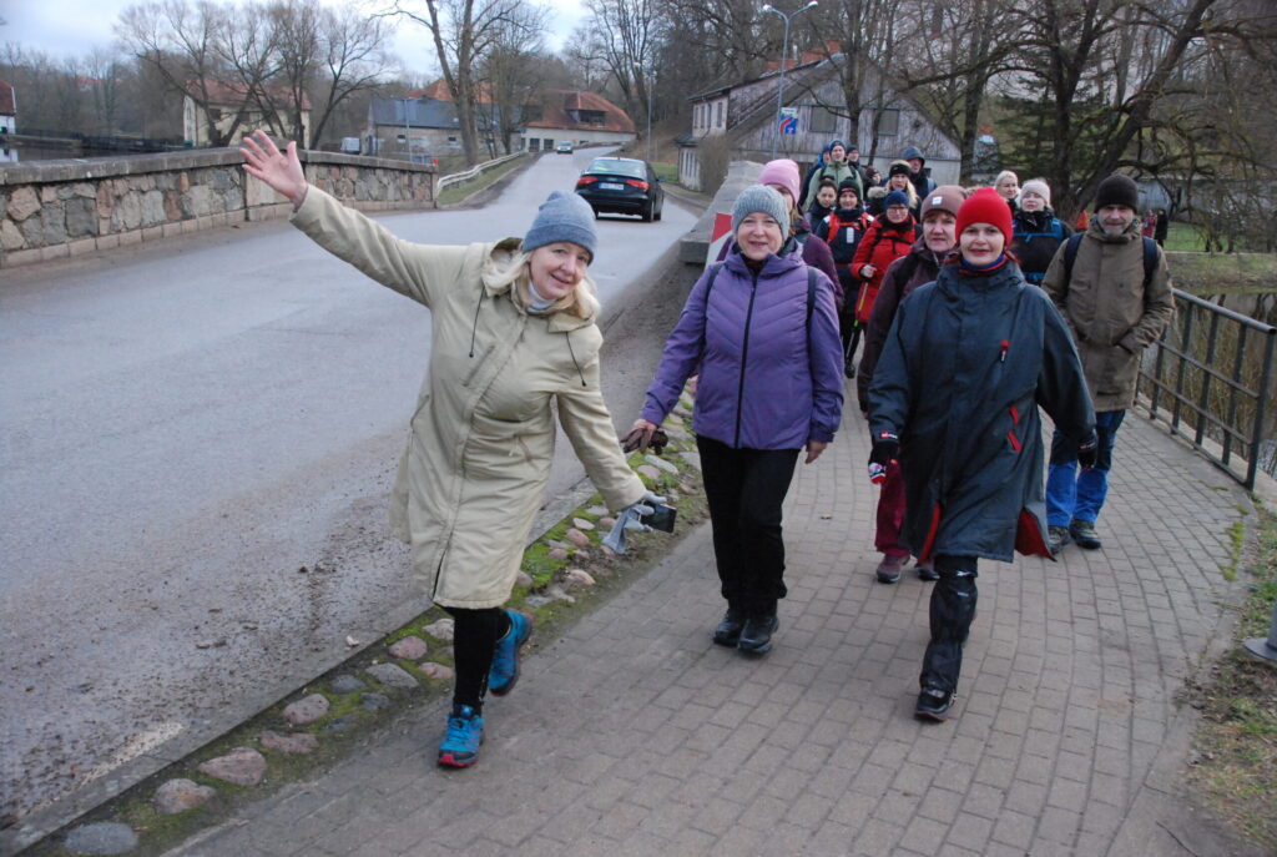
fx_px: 1386
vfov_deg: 34.3
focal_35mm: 39
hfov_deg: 49.5
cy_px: 428
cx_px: 638
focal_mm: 26
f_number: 9
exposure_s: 1/320
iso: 1600
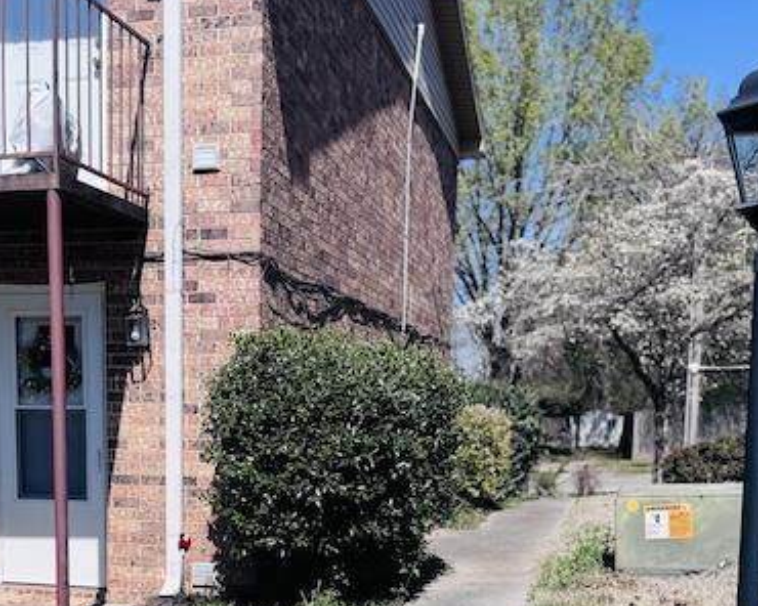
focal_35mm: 54
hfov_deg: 34.4
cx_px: 244
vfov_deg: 27.0
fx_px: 1211
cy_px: 556
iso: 80
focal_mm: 6.76
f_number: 1.78
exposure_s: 1/5348
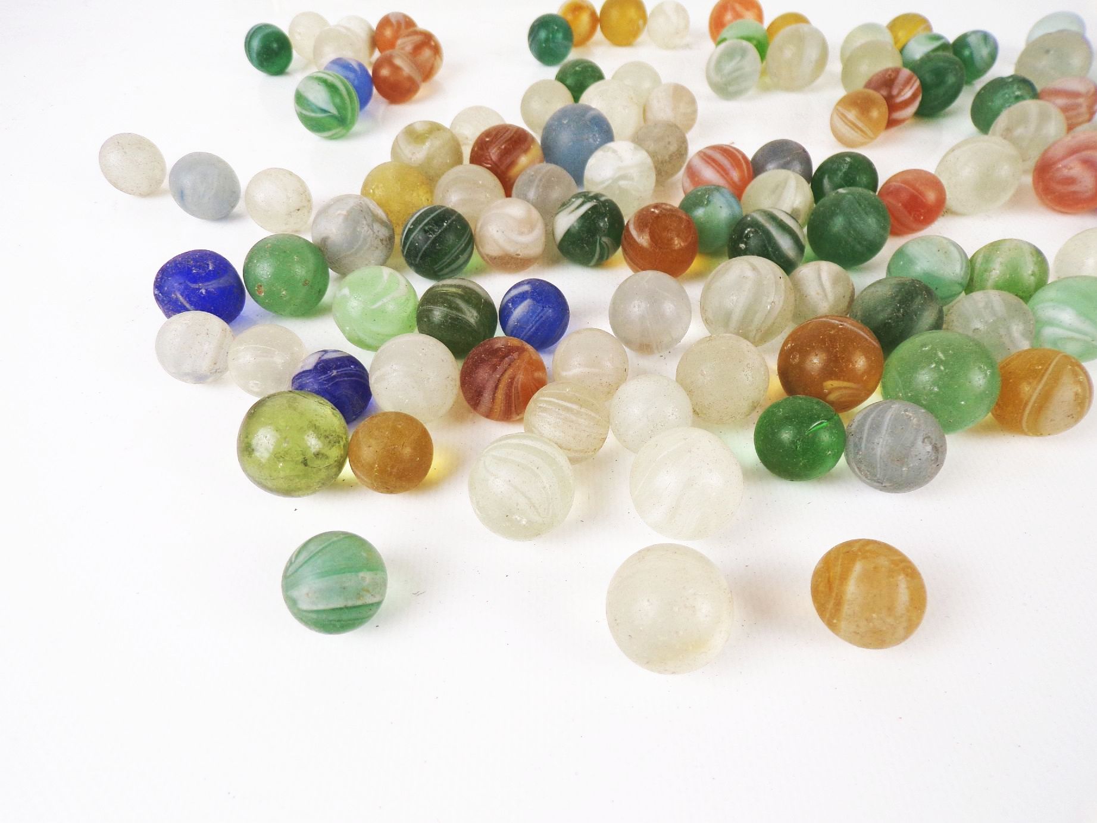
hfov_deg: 71.6
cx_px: 548
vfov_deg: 56.8
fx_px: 761
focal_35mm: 24
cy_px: 412
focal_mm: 4.3
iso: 80
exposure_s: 1/45
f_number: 3
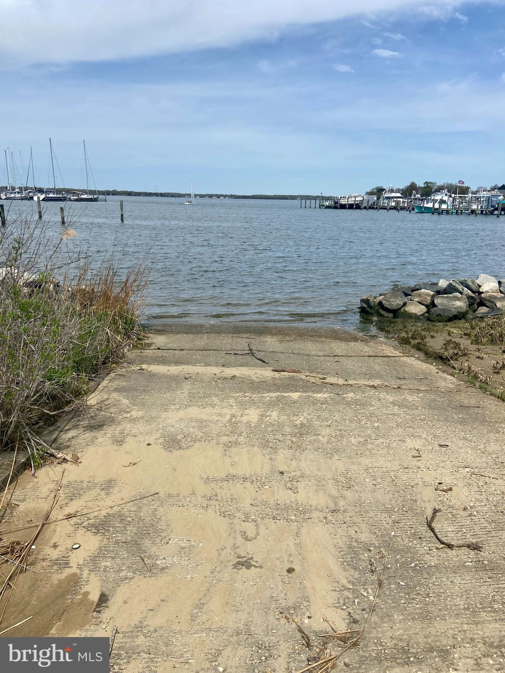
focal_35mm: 26
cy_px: 336
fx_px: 506
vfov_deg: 67.3
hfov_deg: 53.1
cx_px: 252
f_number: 1.8
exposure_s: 1/4274
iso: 32
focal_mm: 4.25
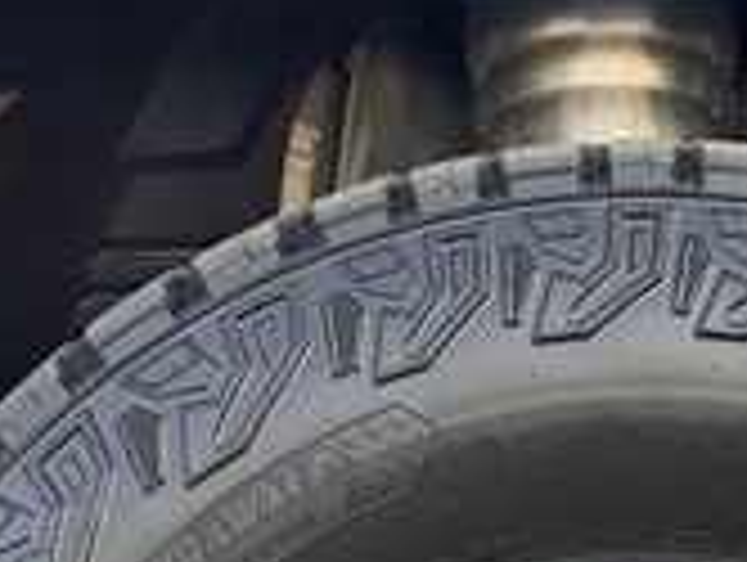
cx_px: 675
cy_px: 989
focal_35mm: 185
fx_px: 3998
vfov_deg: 7.8
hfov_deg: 10.6
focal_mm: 6.76
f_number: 1.78
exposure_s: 1/38
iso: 400
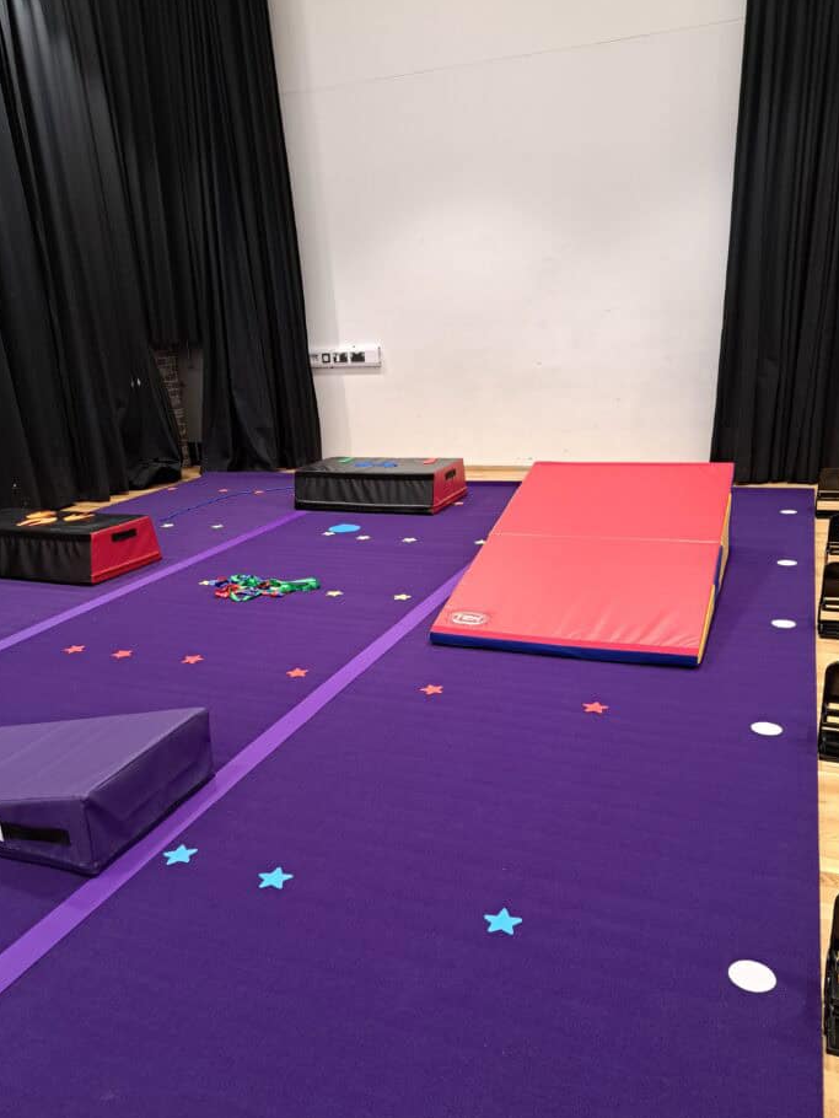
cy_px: 585
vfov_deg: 65.3
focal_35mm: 27
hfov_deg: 51.4
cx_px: 404
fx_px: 872
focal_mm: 5.2
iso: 250
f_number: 1.8
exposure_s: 1/50
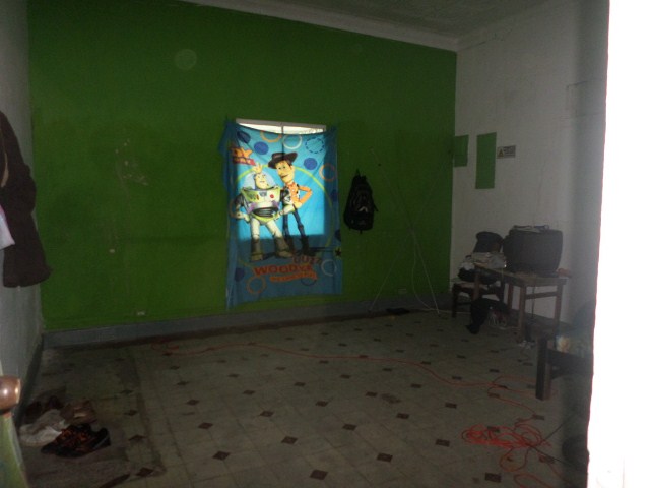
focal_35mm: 25
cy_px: 244
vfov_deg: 54.9
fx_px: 469
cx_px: 325
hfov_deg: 69.4
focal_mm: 4.5
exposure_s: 1/30
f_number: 2.5
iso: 160
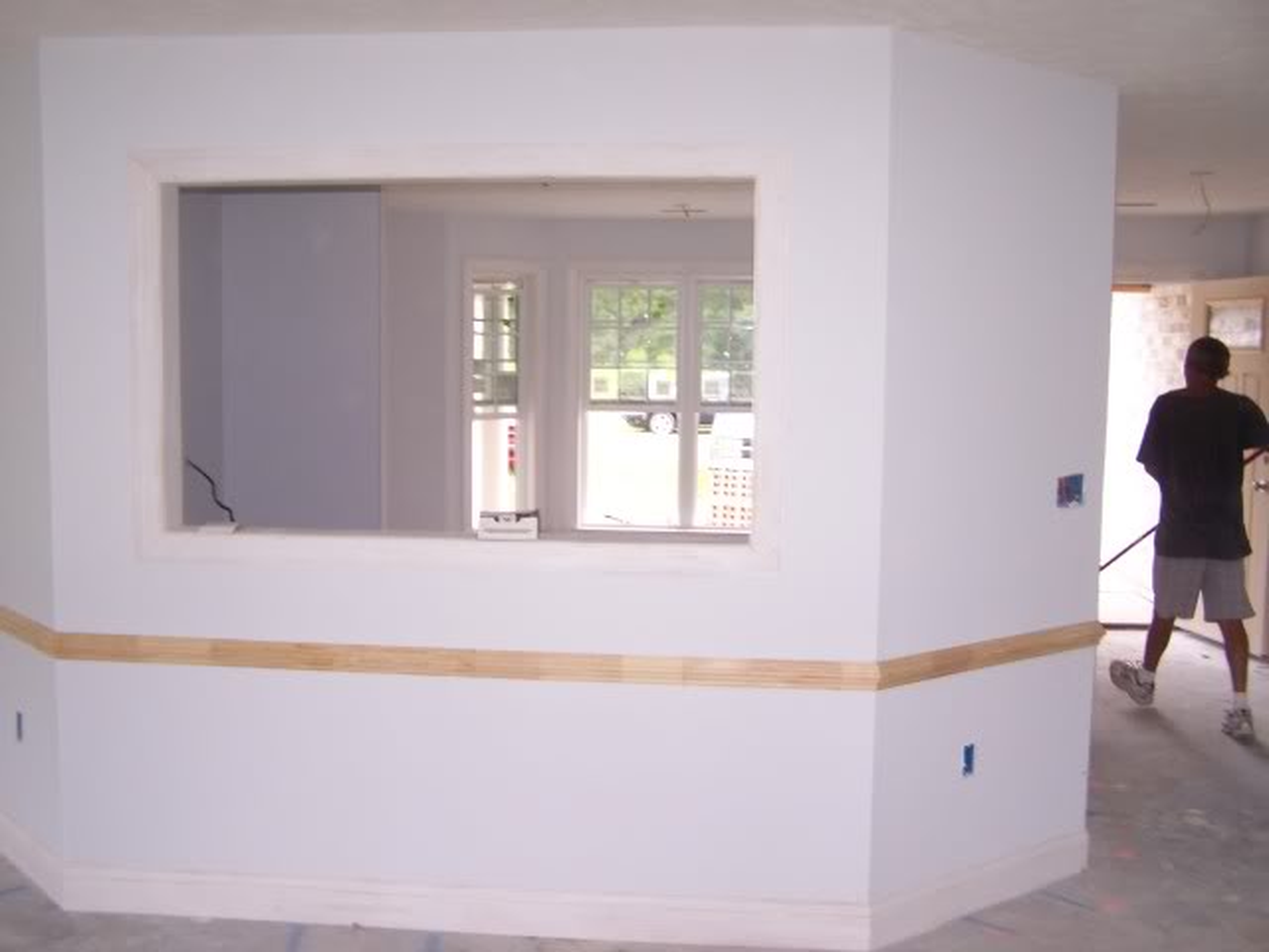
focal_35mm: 38
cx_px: 634
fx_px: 1393
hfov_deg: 49.0
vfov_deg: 37.7
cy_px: 476
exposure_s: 1/90
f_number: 2.8
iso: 80
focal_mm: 6.3
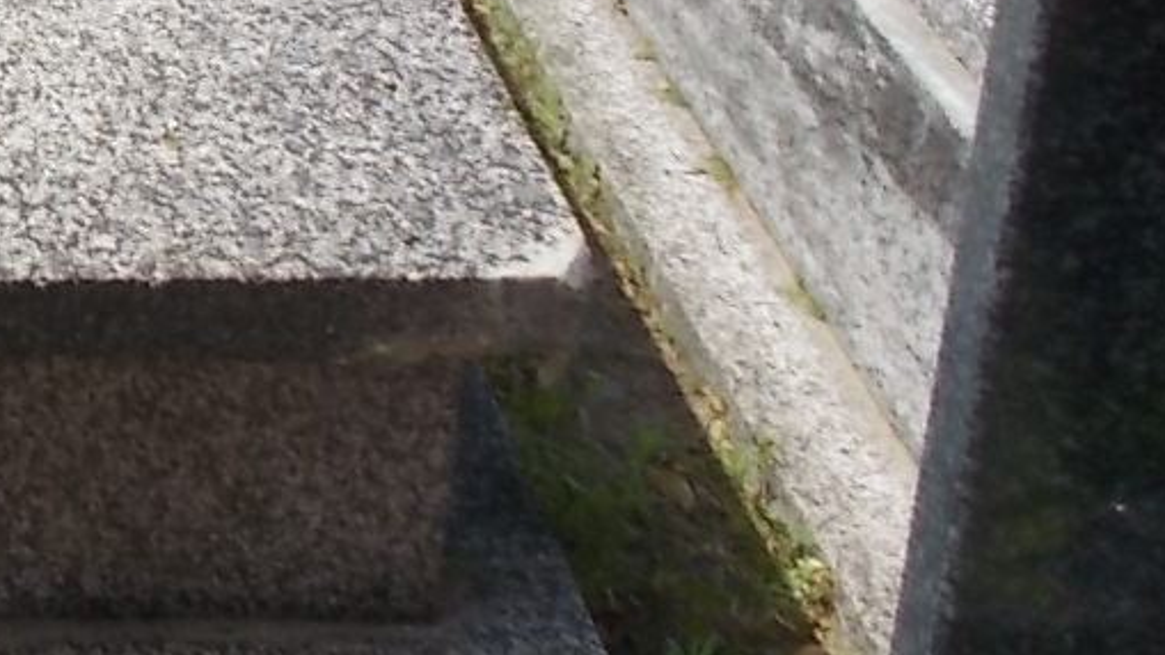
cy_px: -238
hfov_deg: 21.7
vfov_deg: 13.0
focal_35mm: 89
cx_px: -323
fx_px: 2749
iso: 80
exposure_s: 1/200
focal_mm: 4.6
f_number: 8
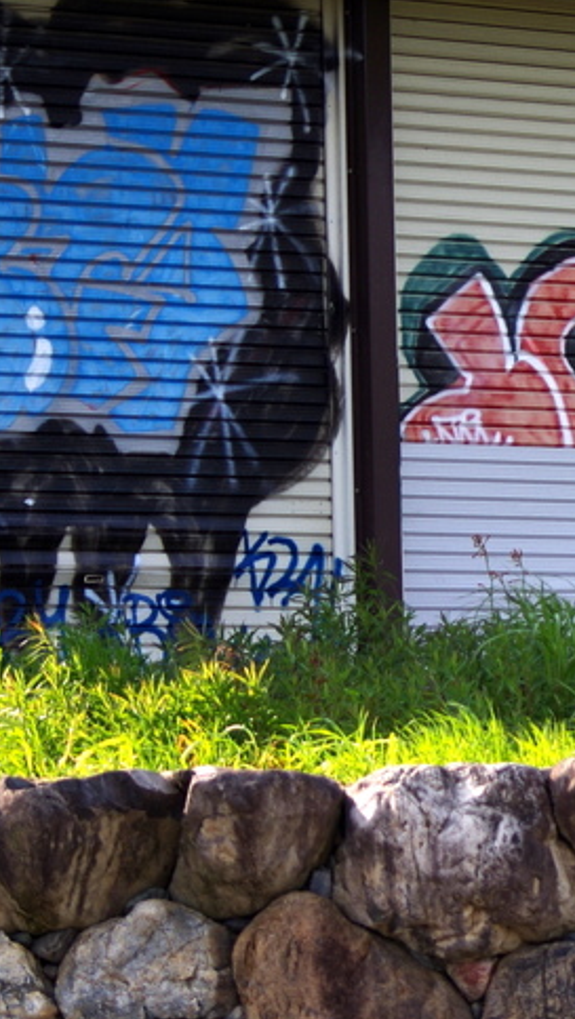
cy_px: 417
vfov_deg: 9.3
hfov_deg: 5.2
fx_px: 6275
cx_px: 874
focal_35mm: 232
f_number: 4
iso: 100
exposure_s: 1/500
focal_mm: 70
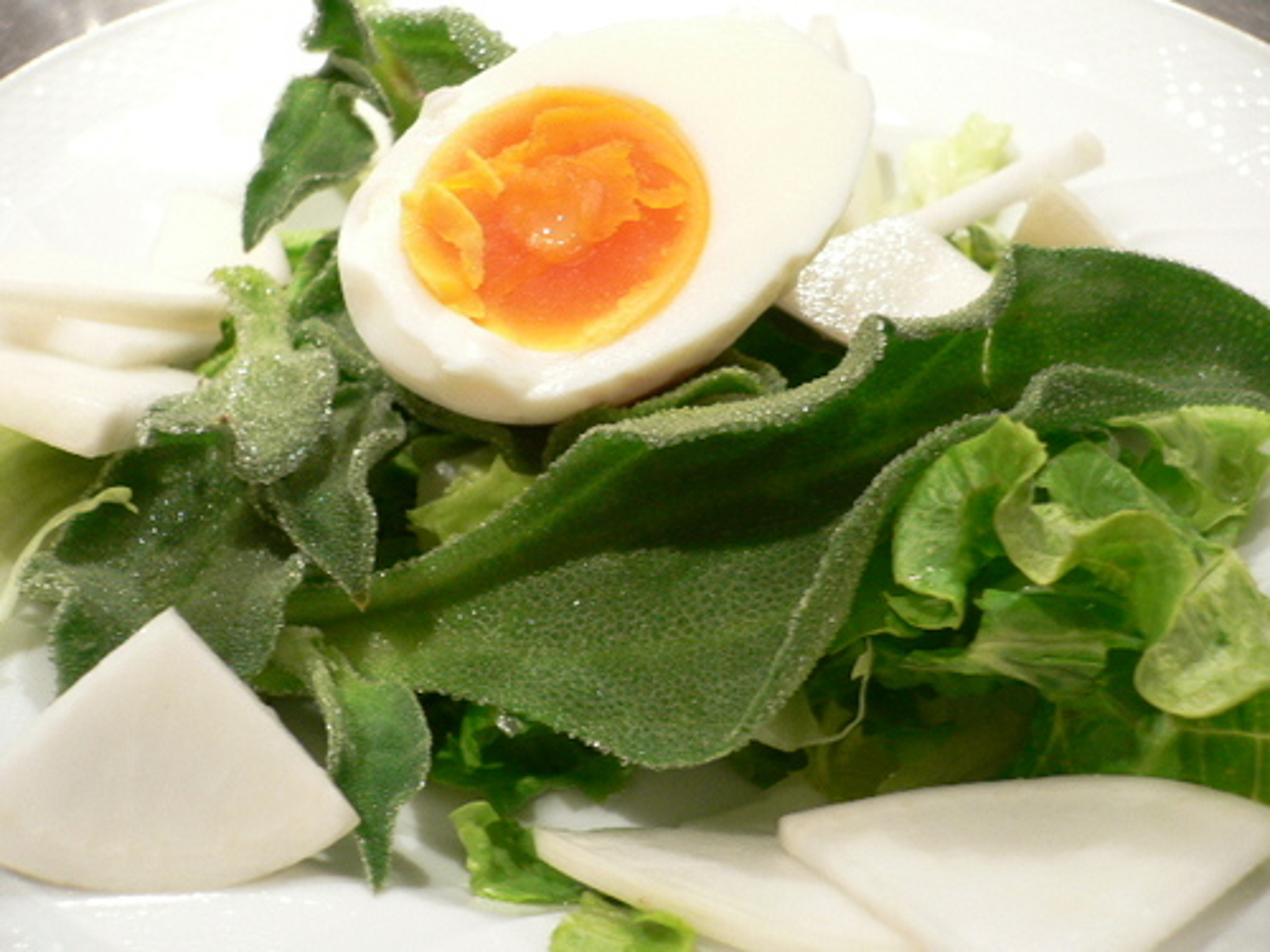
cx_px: 635
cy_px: 476
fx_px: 1284
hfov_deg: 52.6
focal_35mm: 35
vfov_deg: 40.7
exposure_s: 1/10
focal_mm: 5.8
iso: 100
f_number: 2.8
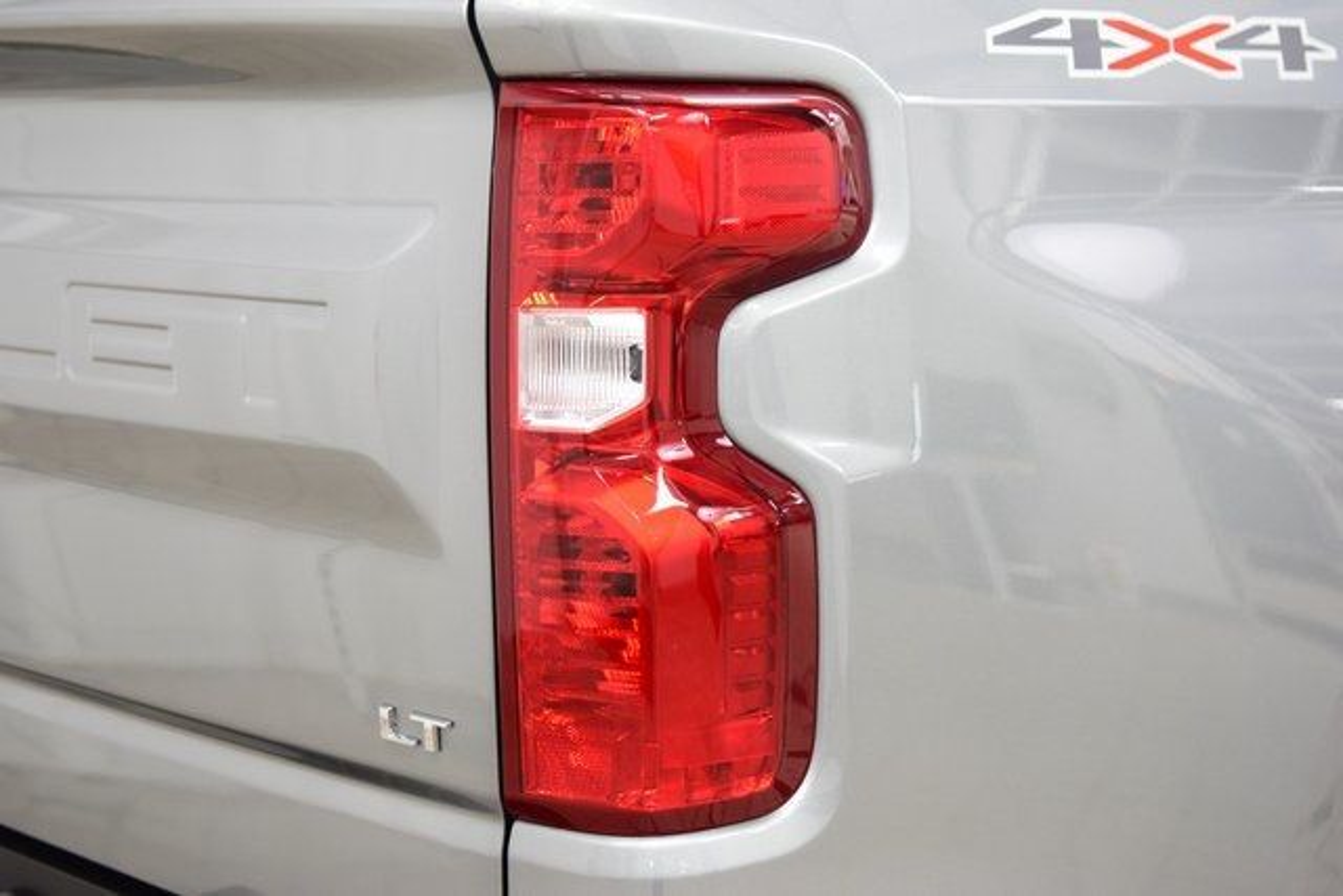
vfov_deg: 20.6
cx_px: 672
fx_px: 2463
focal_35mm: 66
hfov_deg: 30.5
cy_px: 448
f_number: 3.2
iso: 1600
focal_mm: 44
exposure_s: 1/60
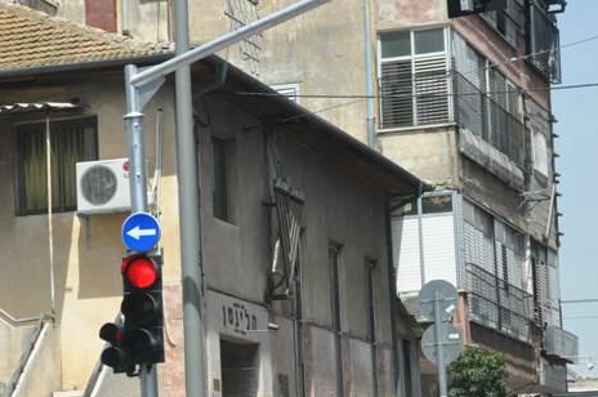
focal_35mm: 159
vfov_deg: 8.6
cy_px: 273
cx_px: 50
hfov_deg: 12.8
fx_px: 2637
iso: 200
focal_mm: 48
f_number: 10
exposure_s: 1/400
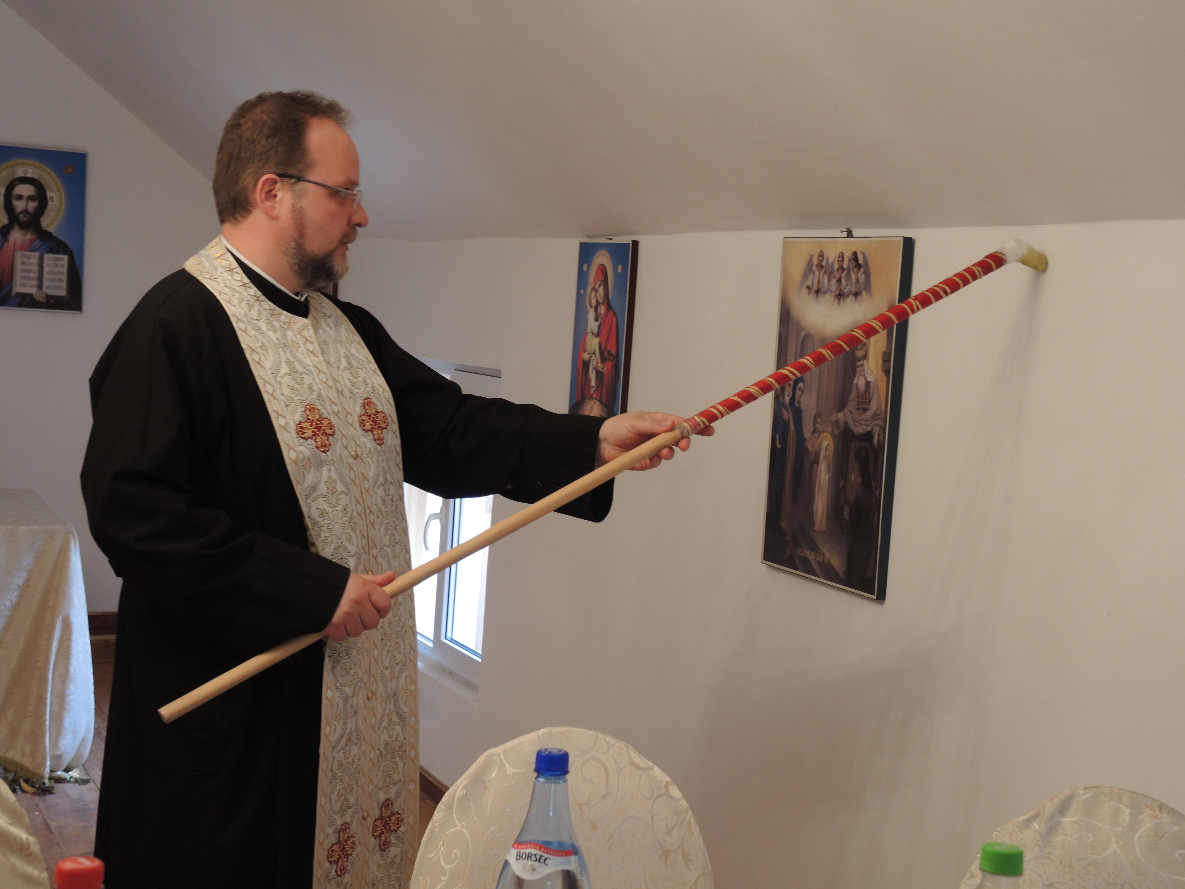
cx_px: 592
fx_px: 1985
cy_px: 444
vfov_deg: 25.2
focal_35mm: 58
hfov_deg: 33.2
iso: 280
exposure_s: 1/50
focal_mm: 12.5
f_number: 2.8
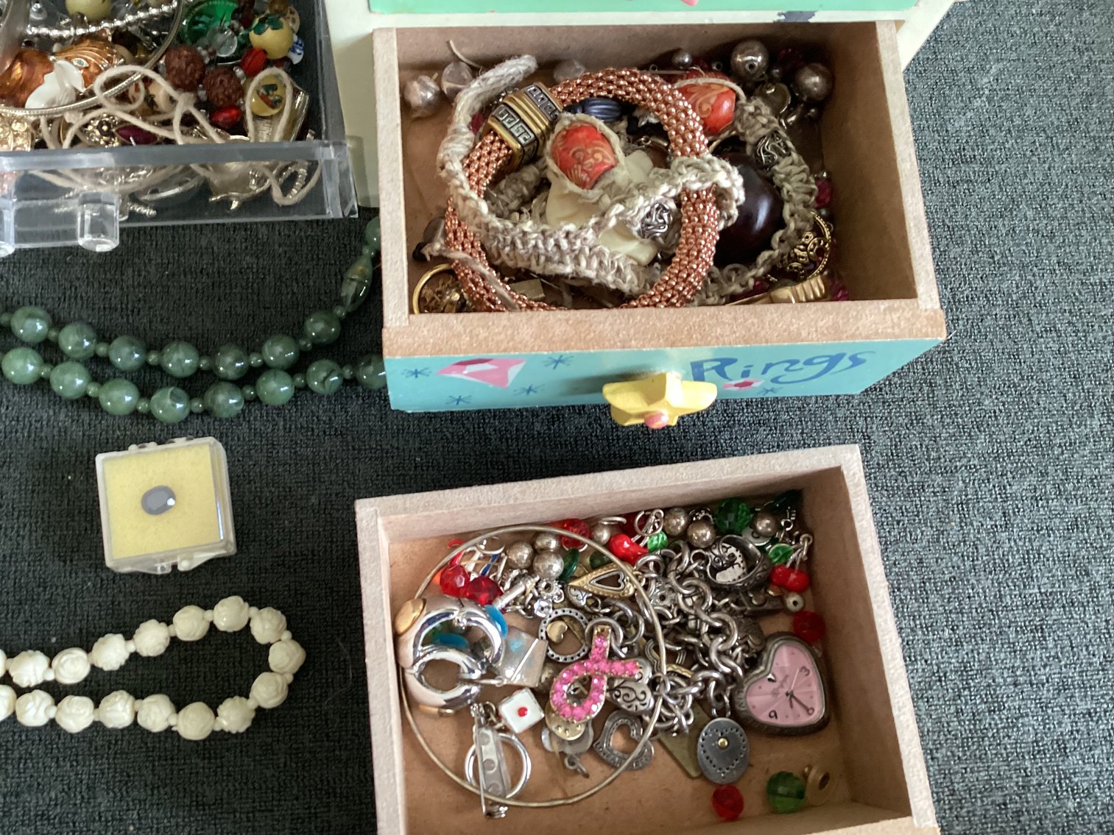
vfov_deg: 45.4
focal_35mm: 31
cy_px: 418
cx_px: 557
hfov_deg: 58.3
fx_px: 998
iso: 250
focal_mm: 3.3
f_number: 2.4
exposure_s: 1/60
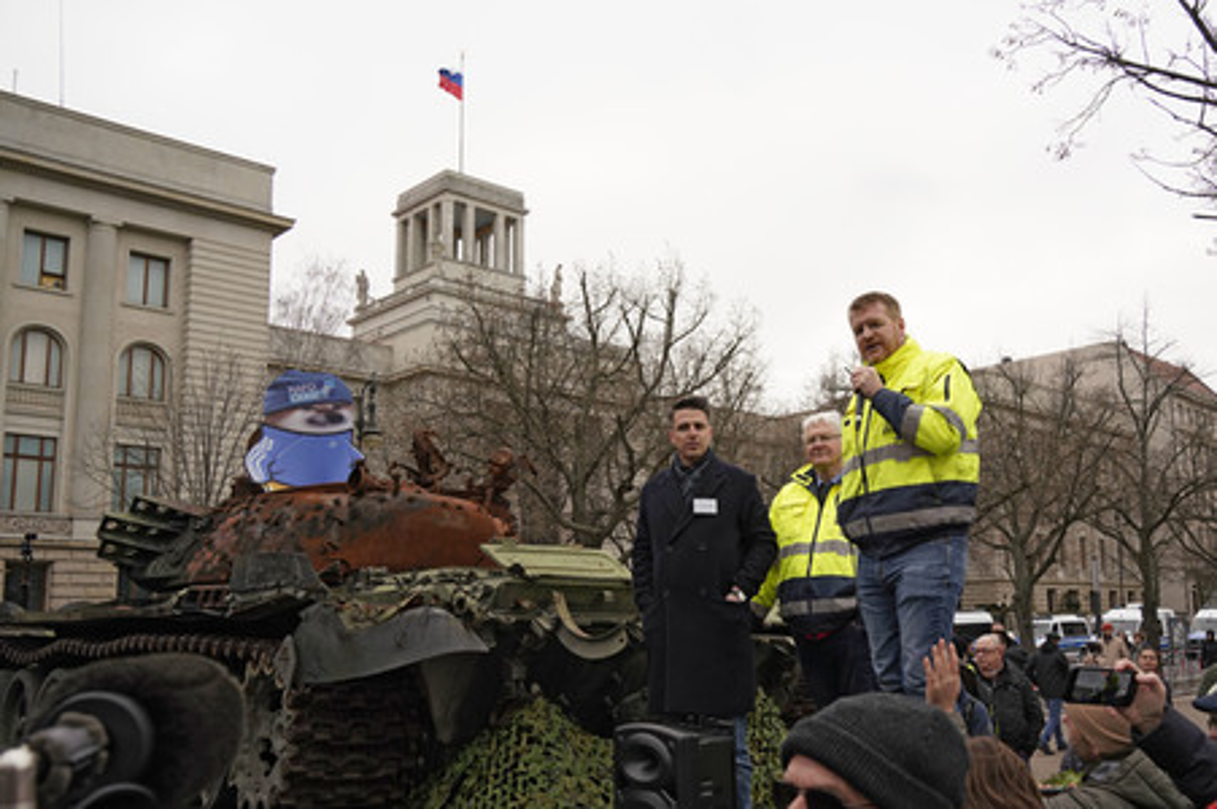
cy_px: 404
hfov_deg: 62.0
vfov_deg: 43.5
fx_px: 1013
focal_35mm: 30
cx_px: 608
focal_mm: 30
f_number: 7.1
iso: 640
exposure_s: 1/500
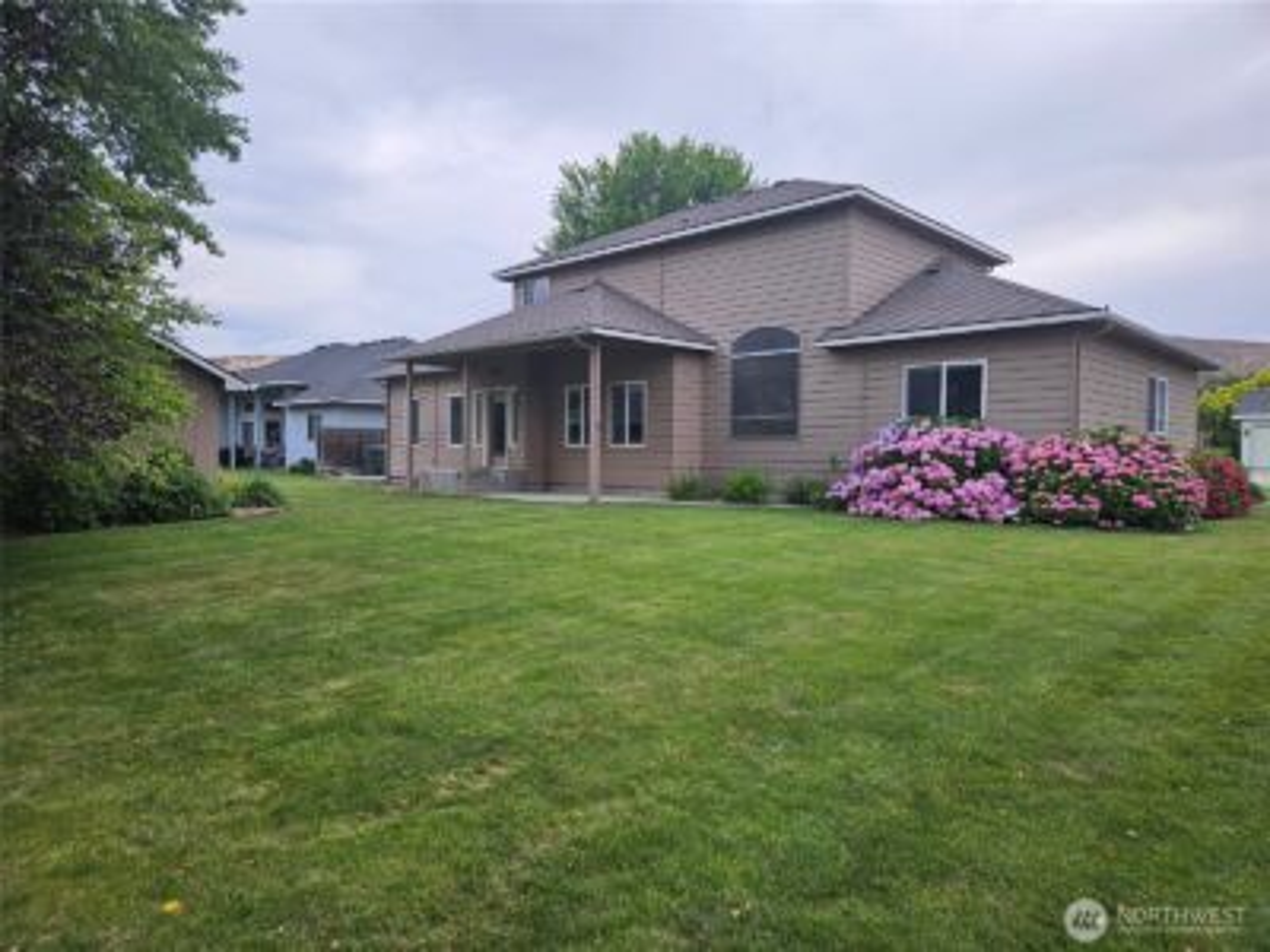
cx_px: 635
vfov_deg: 58.9
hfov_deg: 73.9
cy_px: 476
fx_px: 844
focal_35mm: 23
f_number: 1.8
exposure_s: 1/758
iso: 25
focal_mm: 5.4
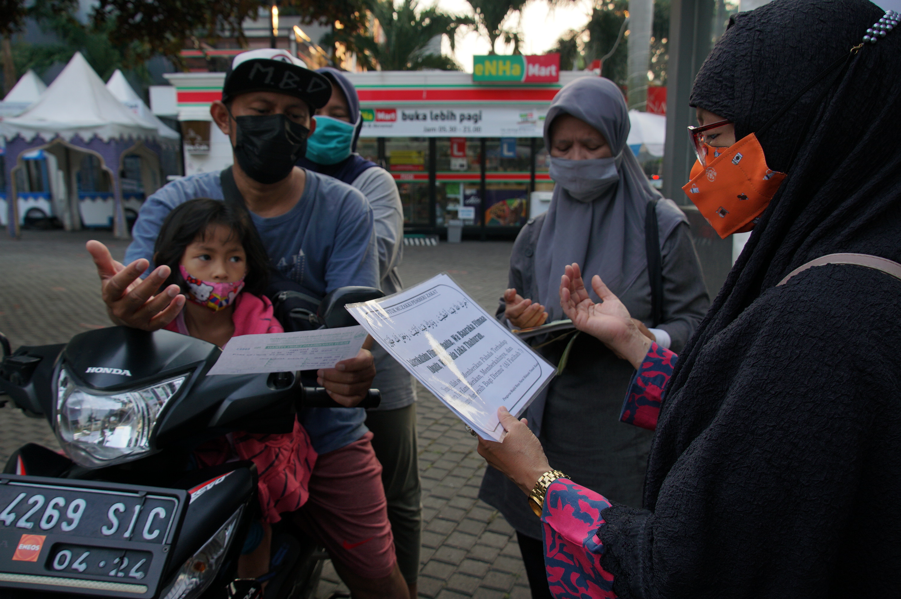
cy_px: 300
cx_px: 450
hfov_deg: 67.4
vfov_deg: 47.8
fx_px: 675
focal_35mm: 27
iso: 100
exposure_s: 1/125
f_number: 5
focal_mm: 18
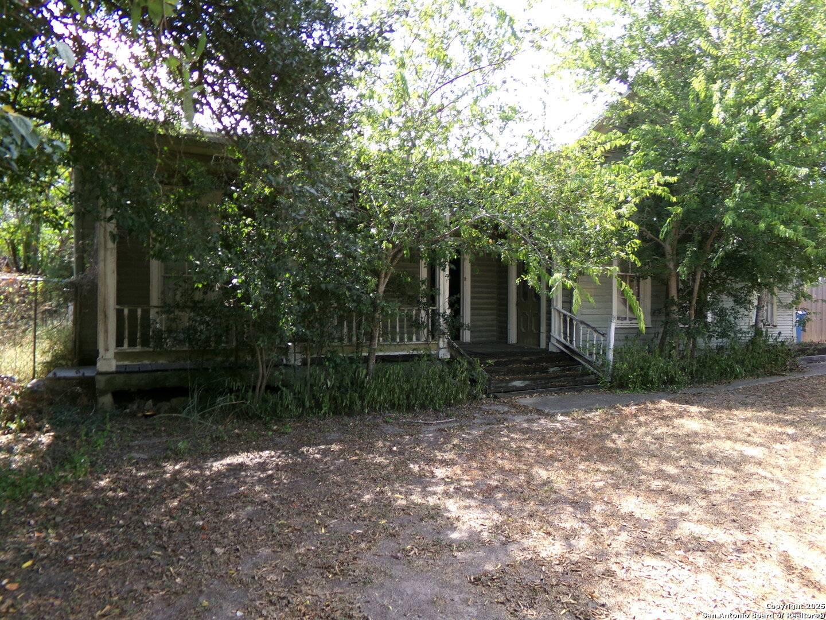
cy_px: 310
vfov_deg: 56.8
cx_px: 413
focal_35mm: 24
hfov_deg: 71.6
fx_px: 573
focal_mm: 4.3
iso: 100
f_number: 3.7
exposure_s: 1/150
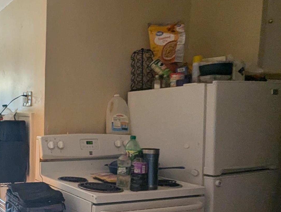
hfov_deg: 41.2
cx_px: -20
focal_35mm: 37
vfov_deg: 38.4
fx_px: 301
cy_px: 137
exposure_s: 1/54.7
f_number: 2.2
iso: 87
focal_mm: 1.95
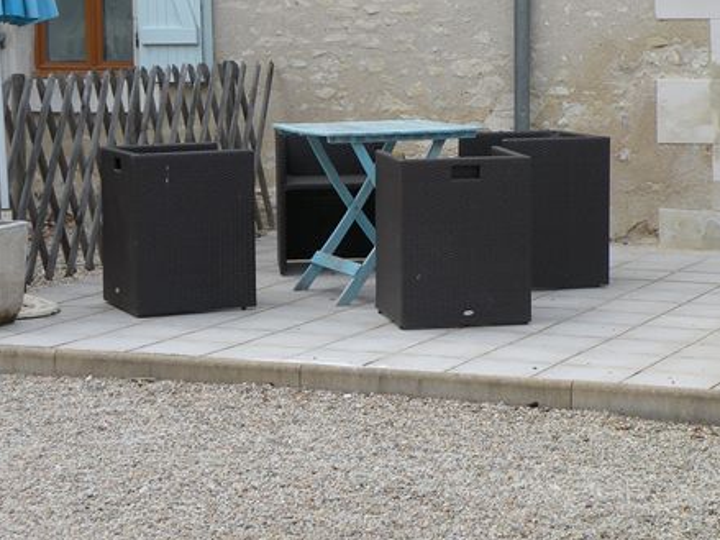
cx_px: 418
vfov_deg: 14.4
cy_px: 97
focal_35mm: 102
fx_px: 2121
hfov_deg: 19.3
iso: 64
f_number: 4.5
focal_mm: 9.8
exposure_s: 1/150
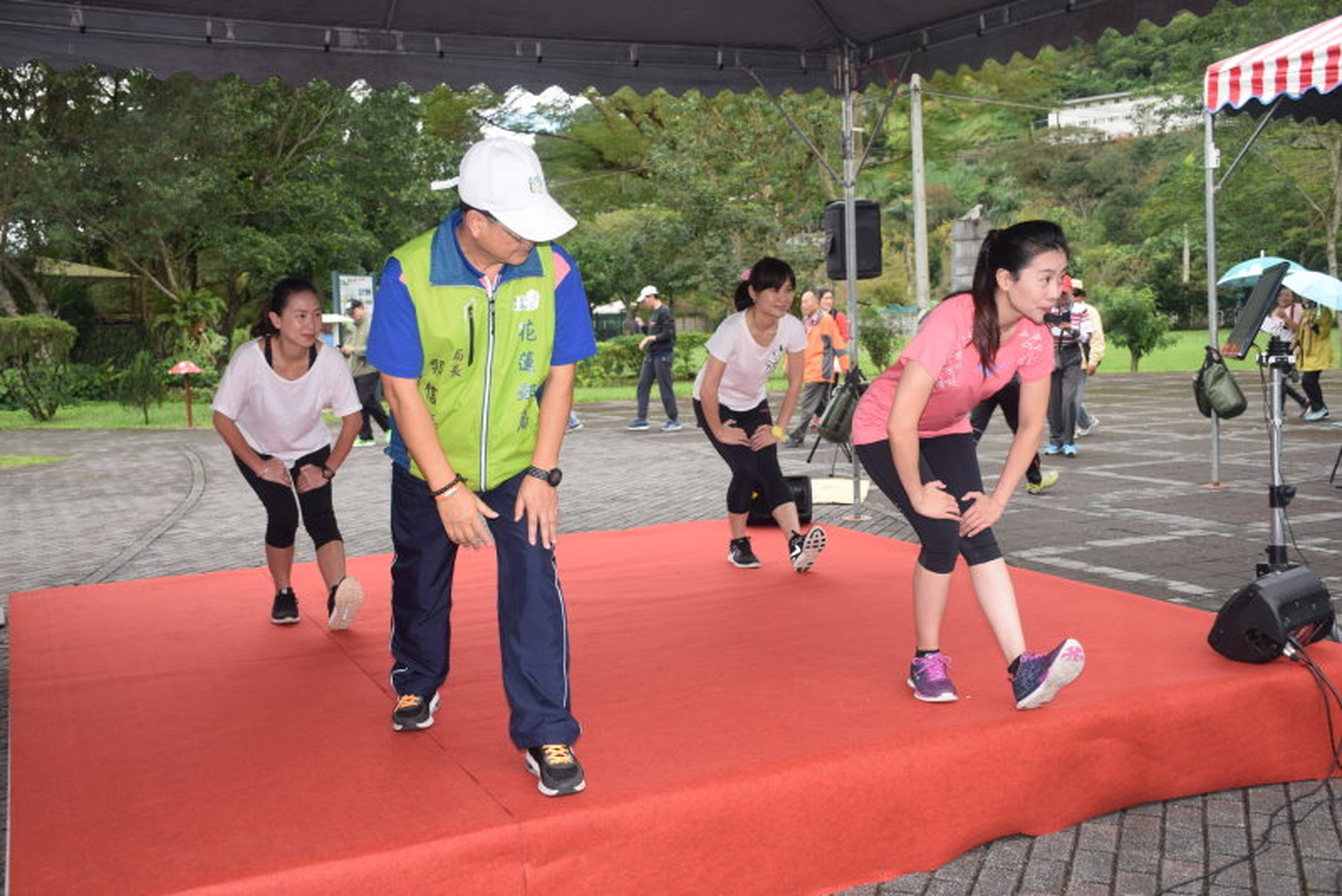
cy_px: 448
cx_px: 671
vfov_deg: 34.2
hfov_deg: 49.5
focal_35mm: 39
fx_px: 1454
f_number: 5.6
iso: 125
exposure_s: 1/125
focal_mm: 26
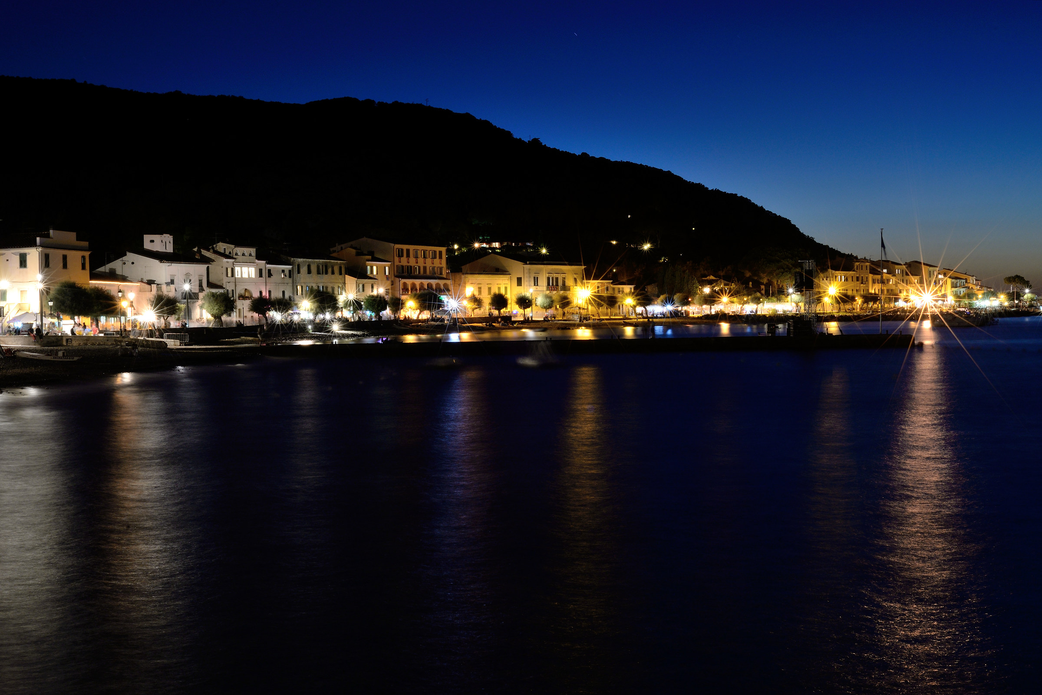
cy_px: 348
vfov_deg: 27.0
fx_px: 1447
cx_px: 521
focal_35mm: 50
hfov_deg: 39.6
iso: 100
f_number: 22
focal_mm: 50
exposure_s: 30
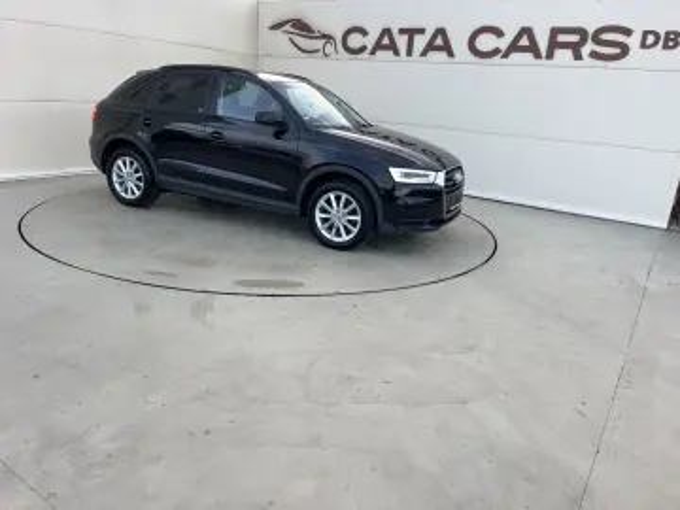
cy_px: 255
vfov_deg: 54.9
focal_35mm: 25
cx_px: 340
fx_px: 491
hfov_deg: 69.4
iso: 50
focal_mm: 5.1
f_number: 1.6
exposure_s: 1/121
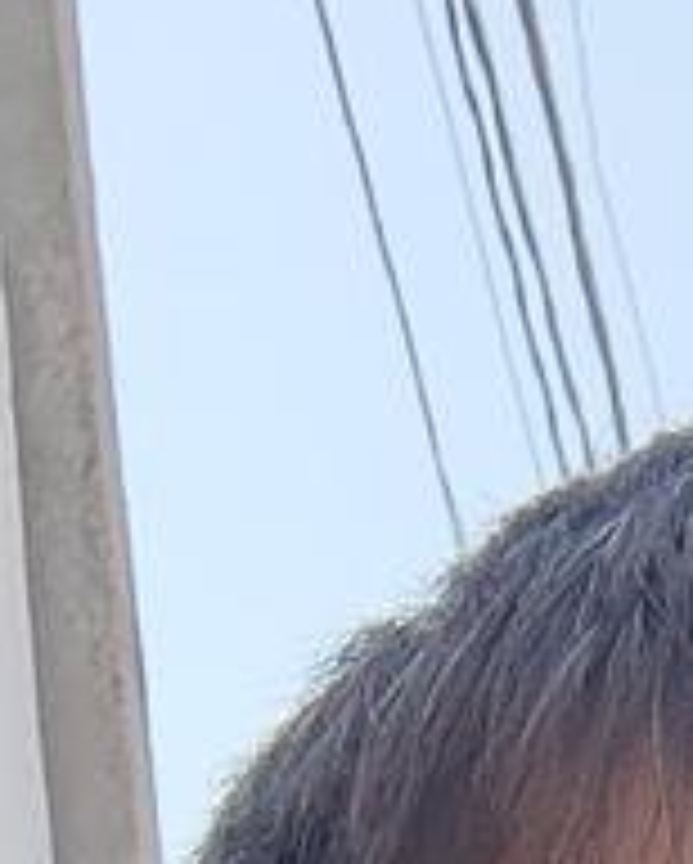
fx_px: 5324
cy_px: 2178
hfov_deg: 7.4
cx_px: 738
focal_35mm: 208
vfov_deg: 8.4
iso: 100
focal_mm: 3.14
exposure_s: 1/1084
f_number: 2.2
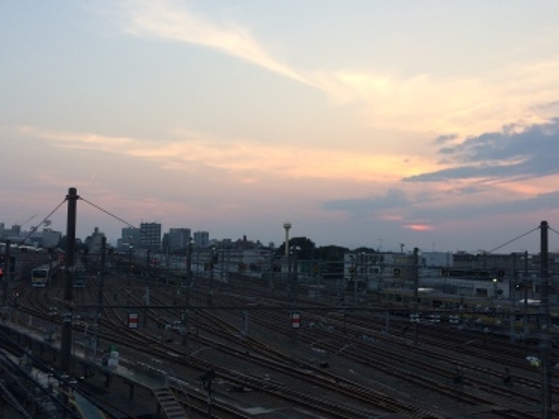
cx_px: 257
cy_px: 217
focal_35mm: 39
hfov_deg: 47.8
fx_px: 630
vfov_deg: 36.8
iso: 32
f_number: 2.2
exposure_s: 1/328
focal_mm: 4.15
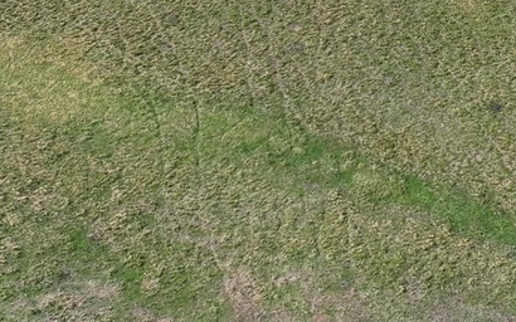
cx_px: 389
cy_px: -96
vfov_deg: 10.3
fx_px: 1743
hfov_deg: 16.7
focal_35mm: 124
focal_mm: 12.29
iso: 100
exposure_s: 1/1600
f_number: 2.8
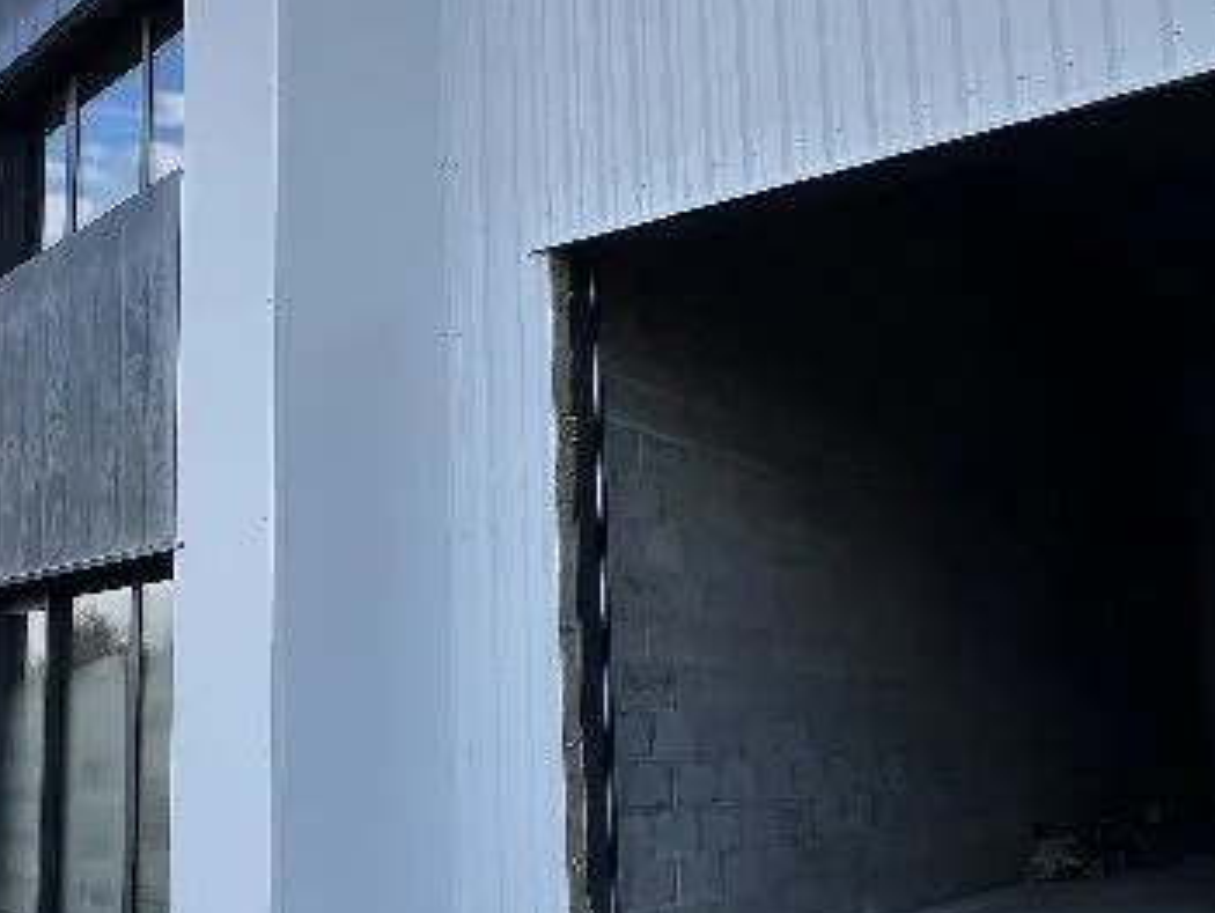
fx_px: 1335
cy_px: 489
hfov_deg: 48.1
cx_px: 406
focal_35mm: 38
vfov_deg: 37.7
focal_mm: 1.57
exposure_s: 1/300
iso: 32
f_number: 1.8
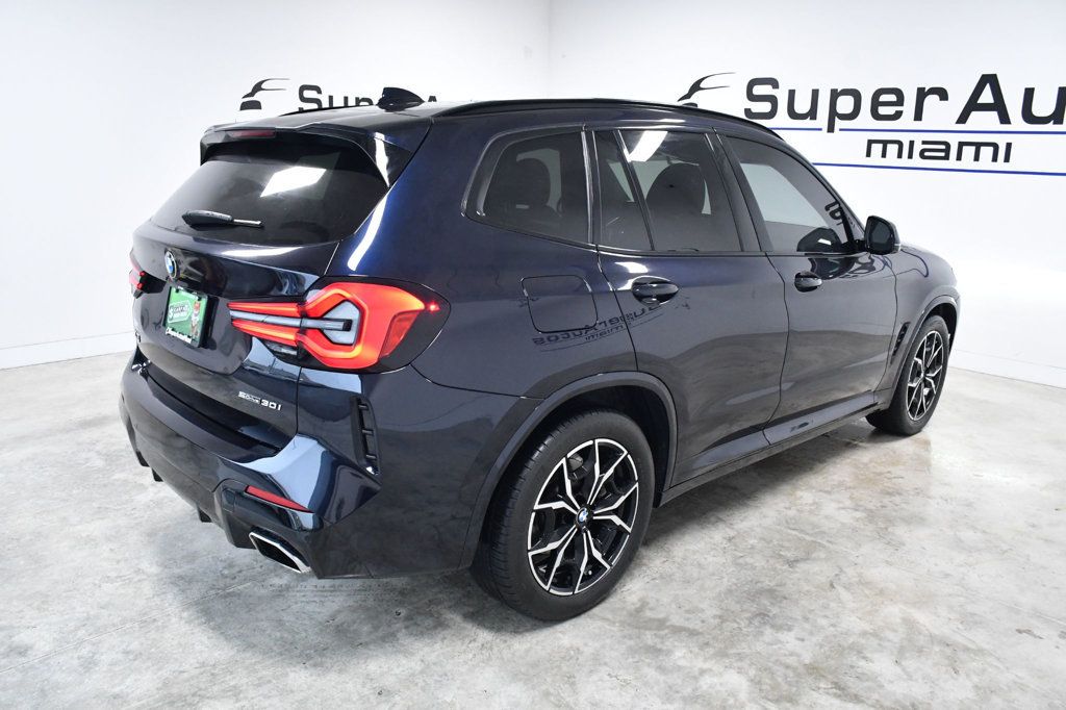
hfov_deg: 67.4
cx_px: 533
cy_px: 355
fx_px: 799
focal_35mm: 27
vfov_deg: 47.9
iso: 2500
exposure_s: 1/200
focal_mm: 18
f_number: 7.1
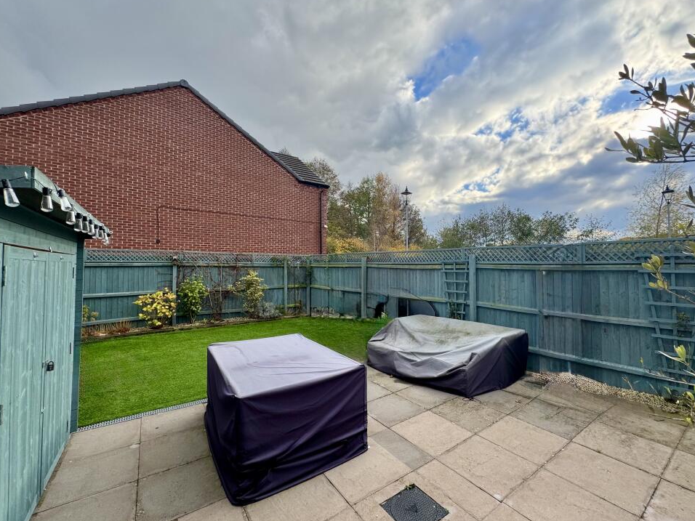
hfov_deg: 98.1
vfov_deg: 81.7
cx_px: 364
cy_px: 258
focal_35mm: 15
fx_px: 301
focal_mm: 2.22
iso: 50
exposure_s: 1/600
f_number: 2.2
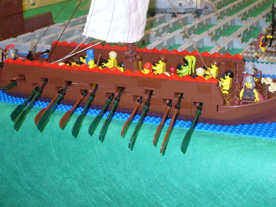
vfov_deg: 24.6
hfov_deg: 32.6
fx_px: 470
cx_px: 159
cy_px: 54
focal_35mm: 59
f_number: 2.8
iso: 100
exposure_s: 1/30
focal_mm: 6.1
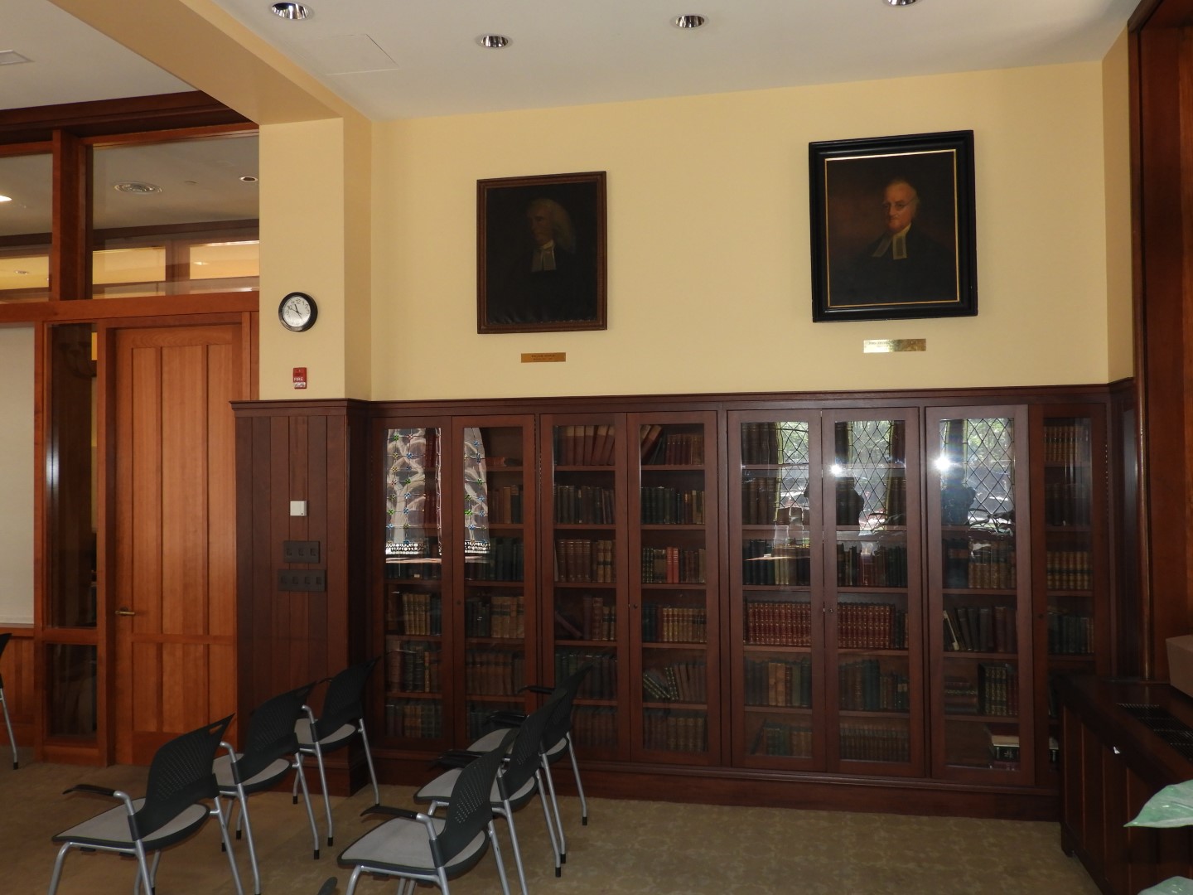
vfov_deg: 46.8
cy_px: 448
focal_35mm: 30
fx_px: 1034
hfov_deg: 60.0
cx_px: 596
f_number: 3.5
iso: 200
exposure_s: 1/30
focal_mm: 5.4
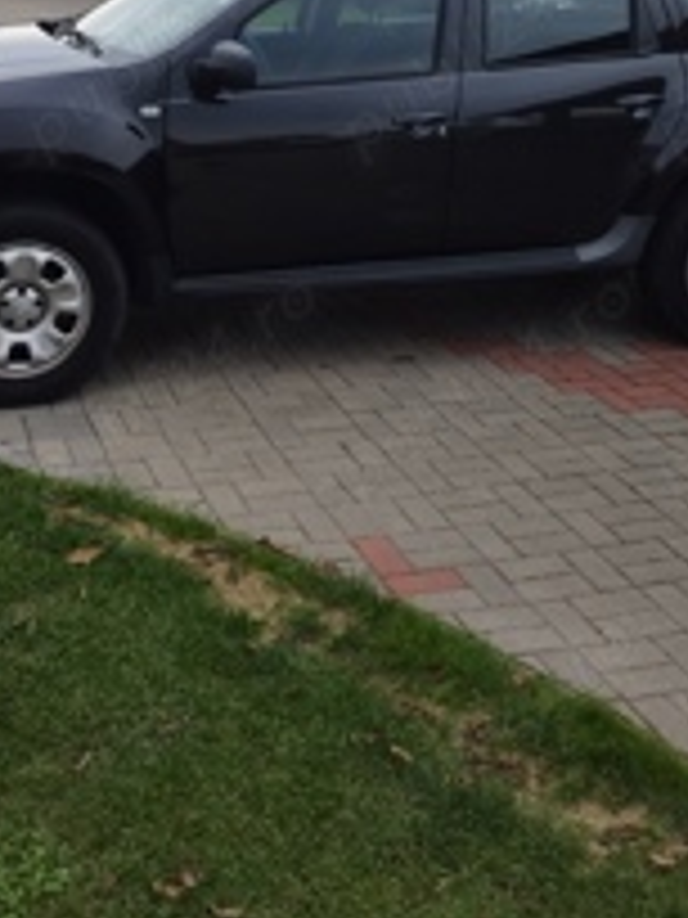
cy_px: 117
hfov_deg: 29.7
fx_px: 1299
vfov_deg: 36.8
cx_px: 328
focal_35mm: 49
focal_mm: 5.95
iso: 50
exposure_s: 1/245
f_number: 1.89
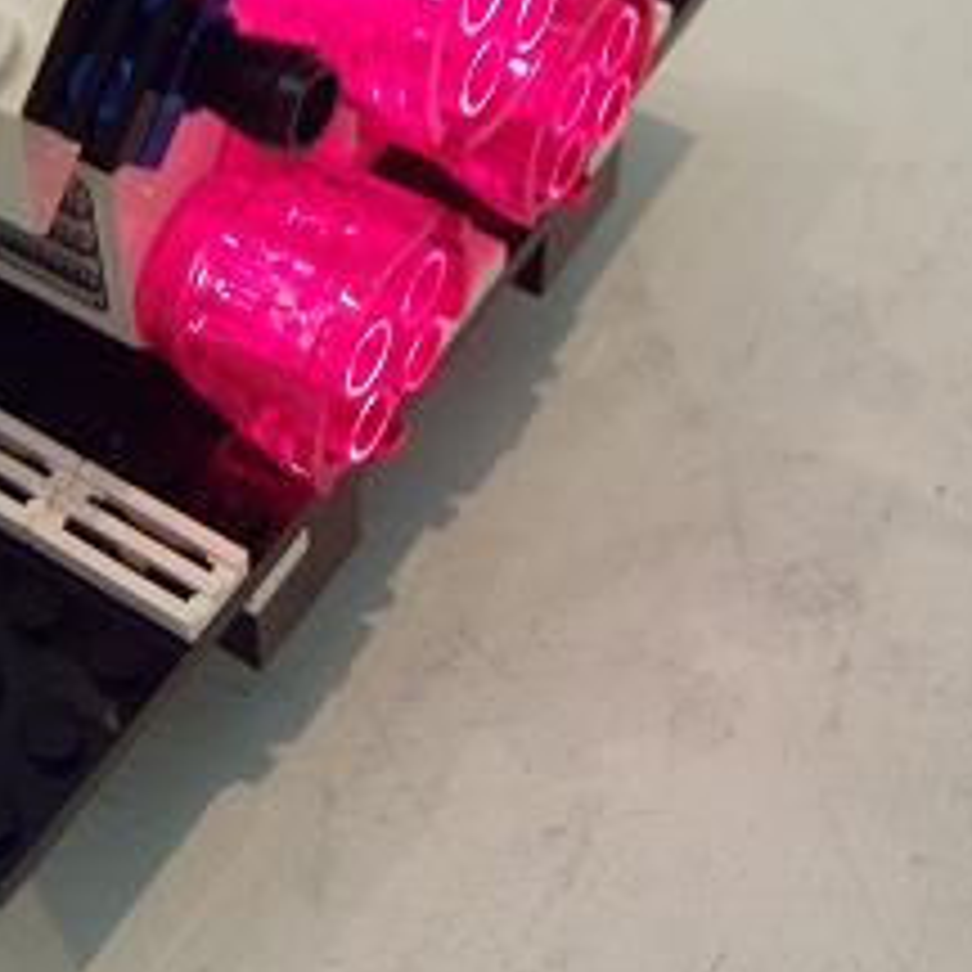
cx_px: 88
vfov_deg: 27.8
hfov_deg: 27.5
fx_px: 1906
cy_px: 144
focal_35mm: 60
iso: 400
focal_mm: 6
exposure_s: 1/30
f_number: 2.8
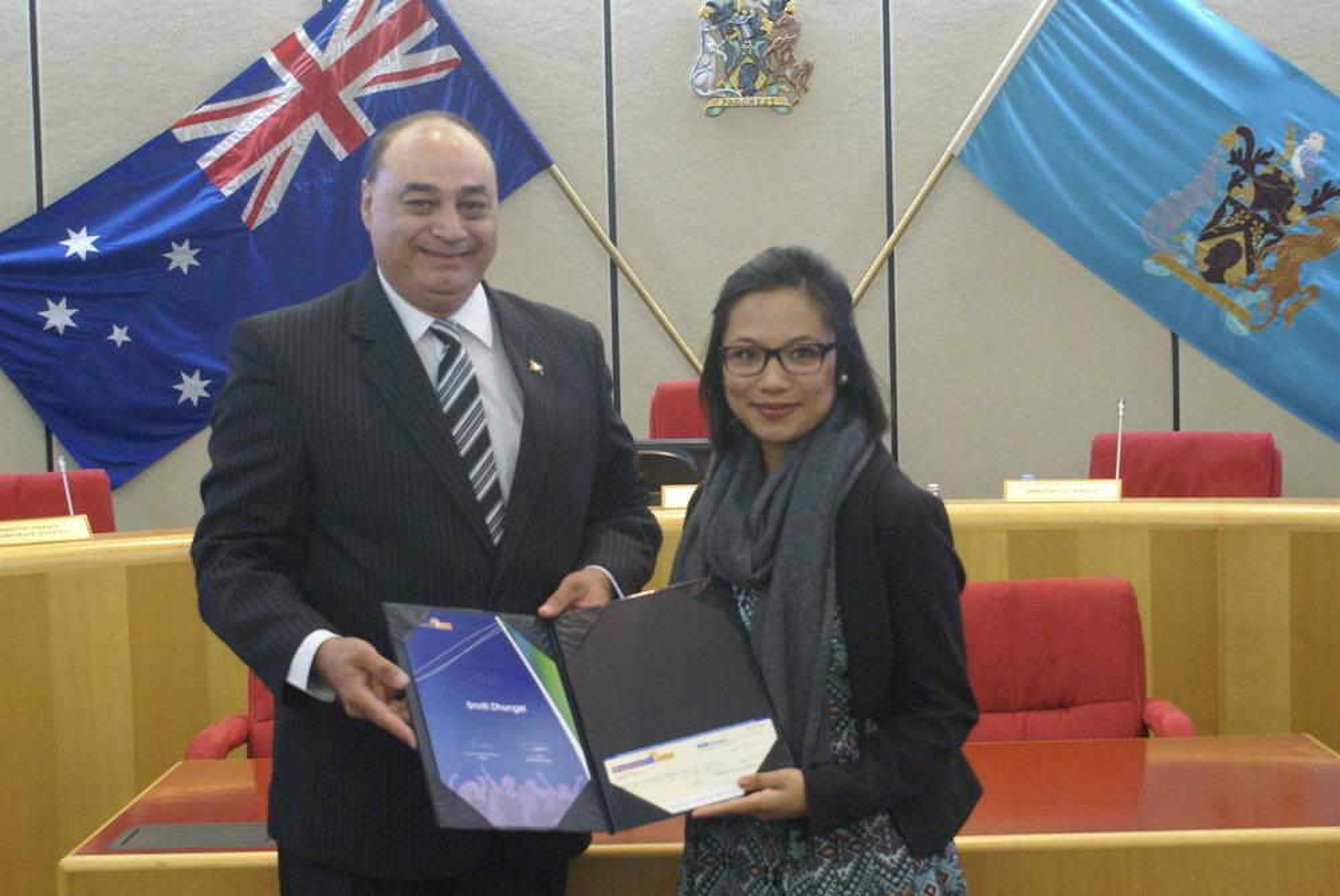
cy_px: 448
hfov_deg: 37.8
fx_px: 1956
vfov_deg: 25.8
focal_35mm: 52
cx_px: 670
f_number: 5.6
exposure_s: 1/25
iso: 800
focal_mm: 35
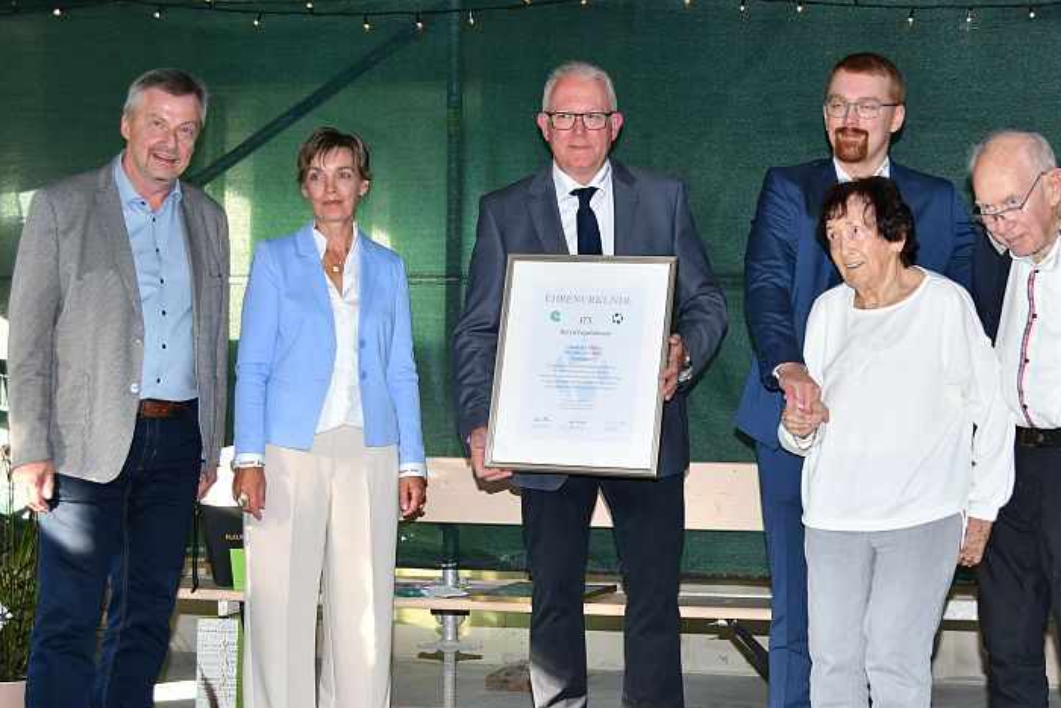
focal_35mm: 60
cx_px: 732
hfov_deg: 33.0
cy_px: 454
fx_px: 1769
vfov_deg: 22.6
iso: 200
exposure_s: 1/60
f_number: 5
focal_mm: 28
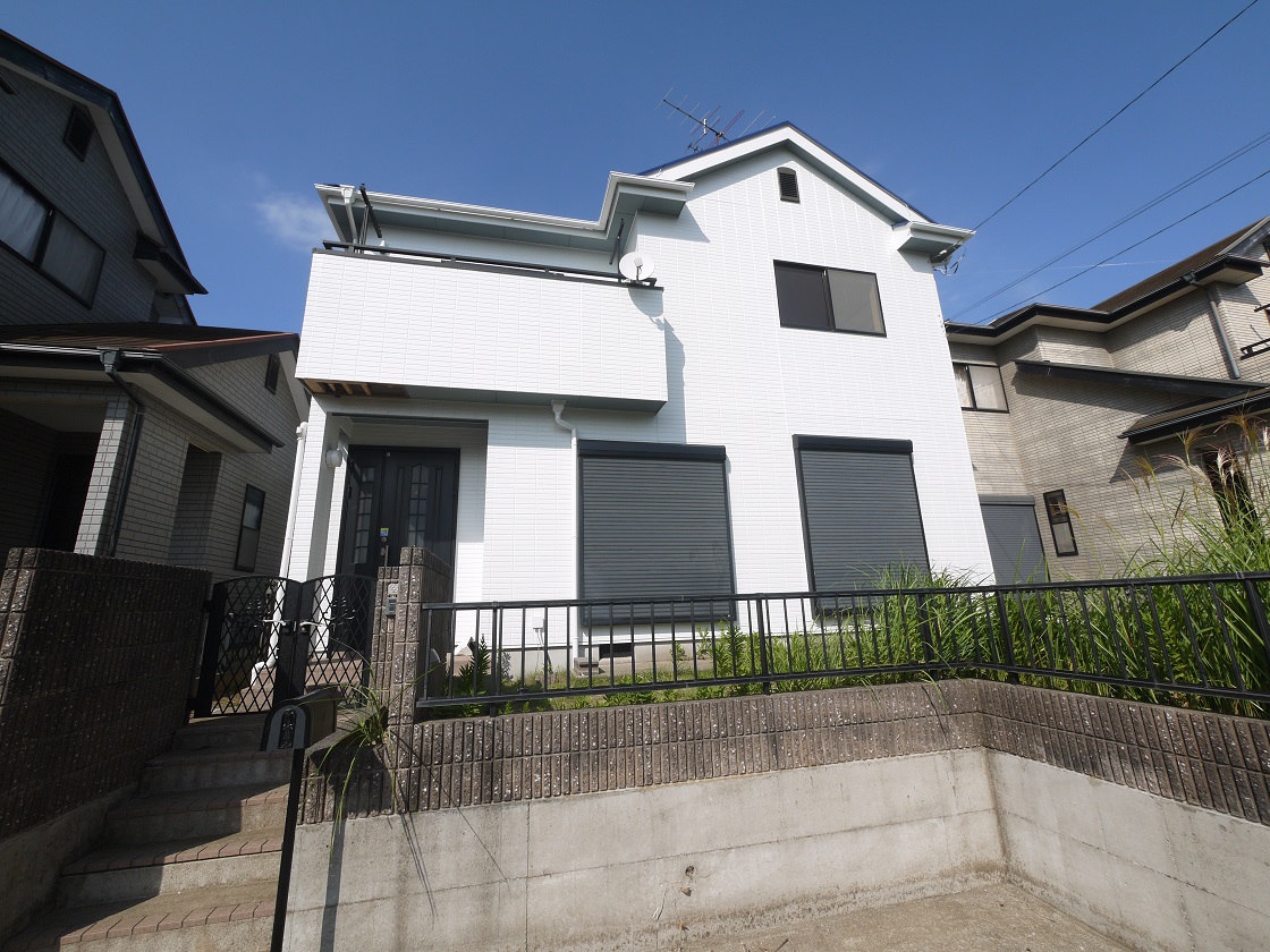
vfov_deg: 85.7
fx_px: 514
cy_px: 476
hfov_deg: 102.1
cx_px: 635
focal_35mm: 14
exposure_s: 1/400
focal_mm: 7
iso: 160
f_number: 9
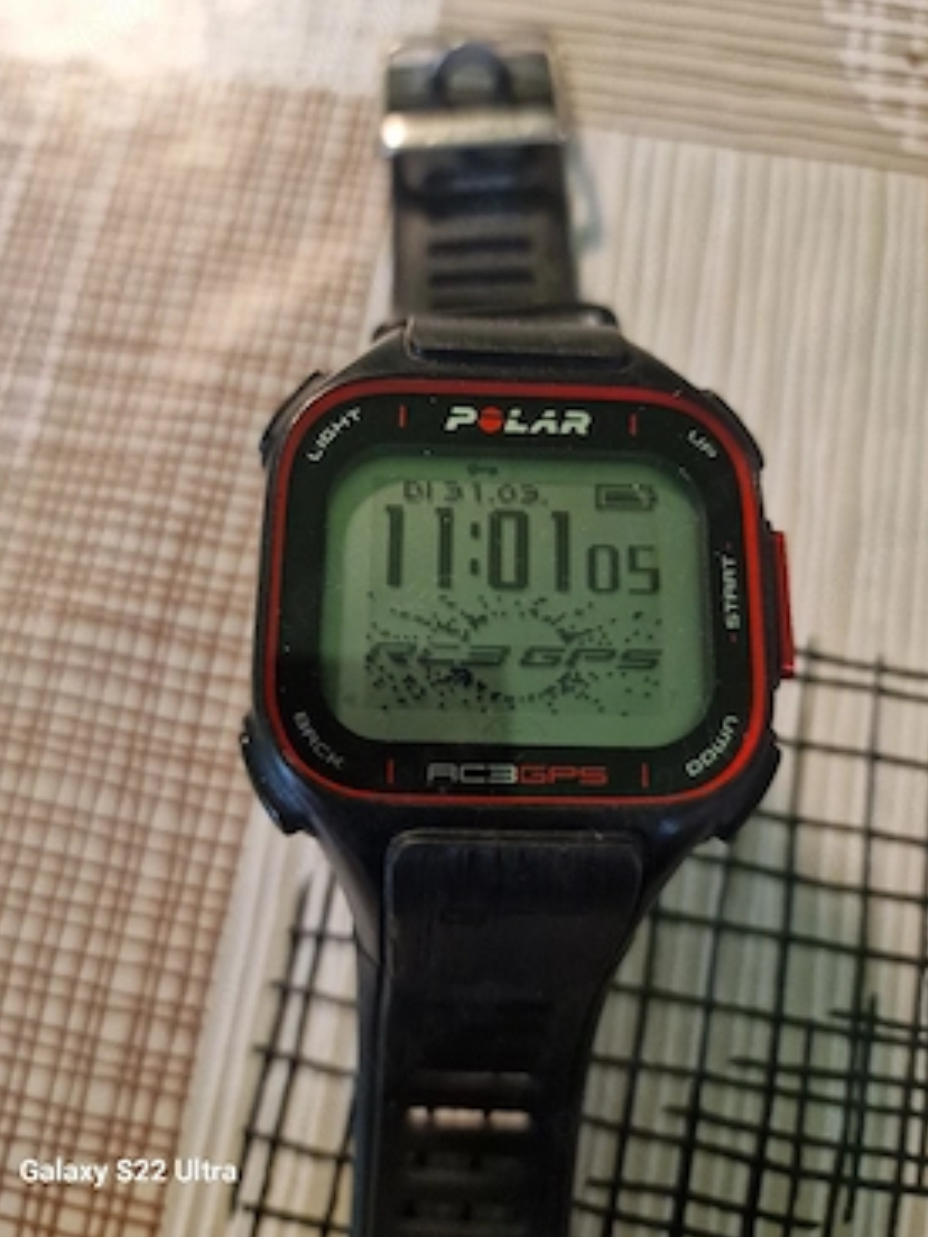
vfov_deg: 69.3
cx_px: 461
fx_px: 894
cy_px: 575
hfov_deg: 54.9
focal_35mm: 25
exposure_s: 1/50
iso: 640
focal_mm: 6.4
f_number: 1.8
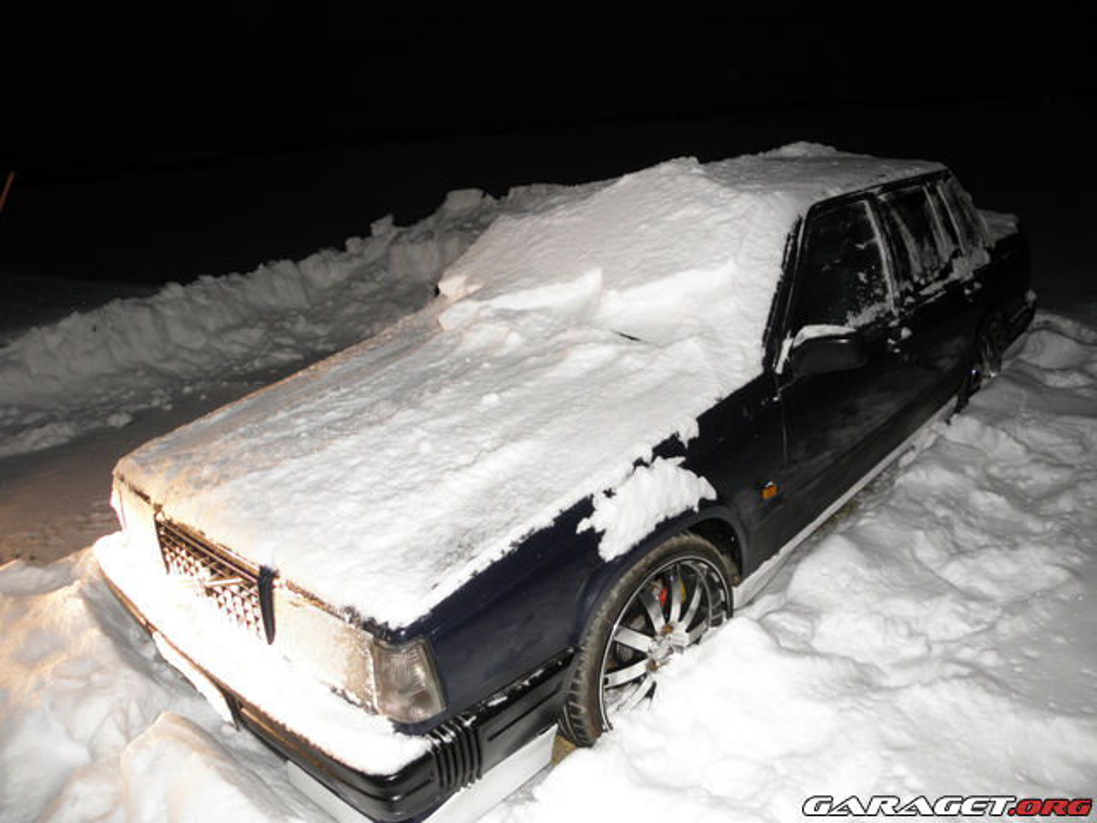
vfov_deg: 53.1
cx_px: 548
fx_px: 824
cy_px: 412
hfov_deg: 67.3
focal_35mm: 26
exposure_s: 1/30
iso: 100
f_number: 2.8
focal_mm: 4.6
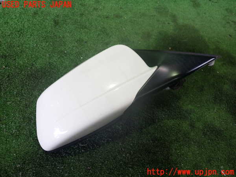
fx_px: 205
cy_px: 88
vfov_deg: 46.8
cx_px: 118
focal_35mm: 30
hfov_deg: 60.0
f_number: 2.3
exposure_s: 1/30
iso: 200
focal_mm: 5.4
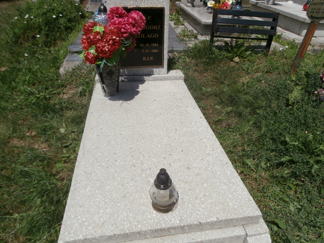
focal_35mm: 24
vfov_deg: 56.8
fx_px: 225
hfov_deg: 71.6
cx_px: 162
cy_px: 122
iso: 100
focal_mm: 4.2
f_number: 7.9
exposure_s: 1/320
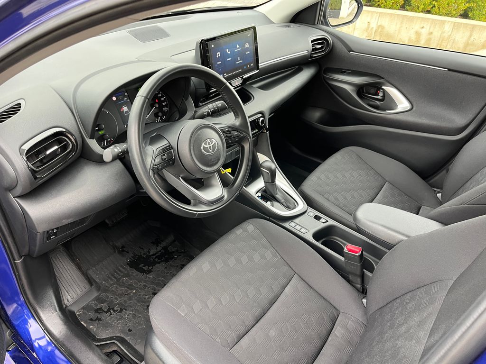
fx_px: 365
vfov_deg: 53.1
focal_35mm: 26
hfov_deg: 67.3
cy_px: 182
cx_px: 243
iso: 125
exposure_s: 1/85
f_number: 1.6
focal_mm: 5.1
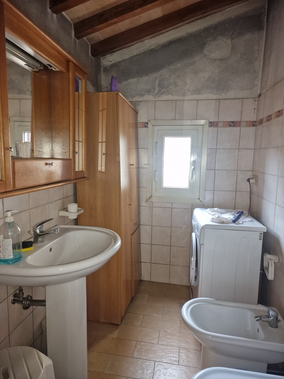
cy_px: 190
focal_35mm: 23
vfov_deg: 73.9
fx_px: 252
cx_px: 142
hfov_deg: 58.9
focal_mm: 6.4
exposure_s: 1/60
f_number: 1.8
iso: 640
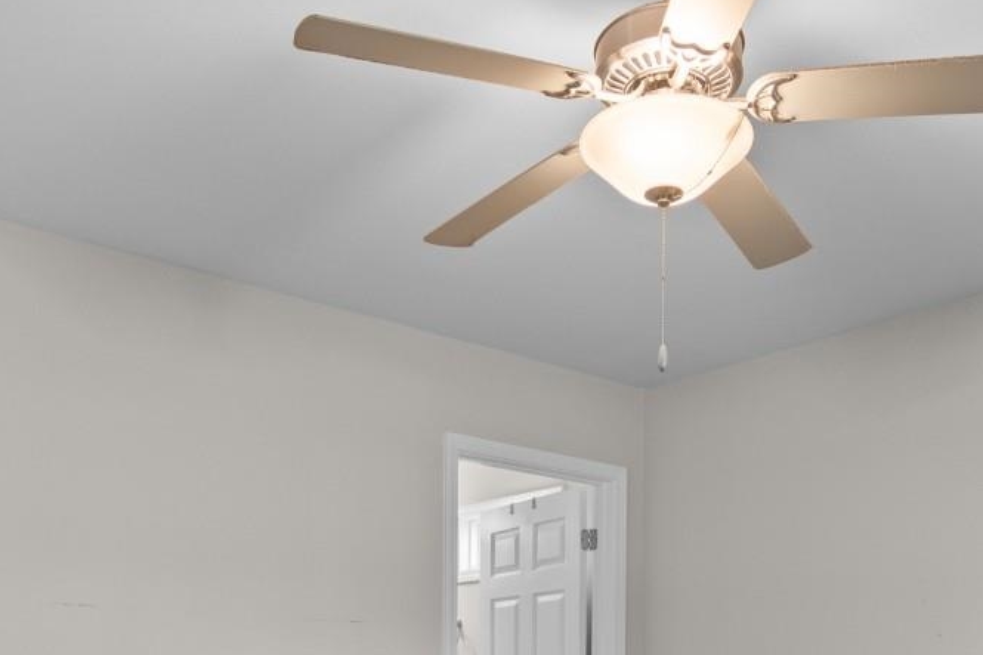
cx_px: 483
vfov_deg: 31.1
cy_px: 688
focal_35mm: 39
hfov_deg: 49.6
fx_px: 1065
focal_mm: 11
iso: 100
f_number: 4.8
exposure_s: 2.5
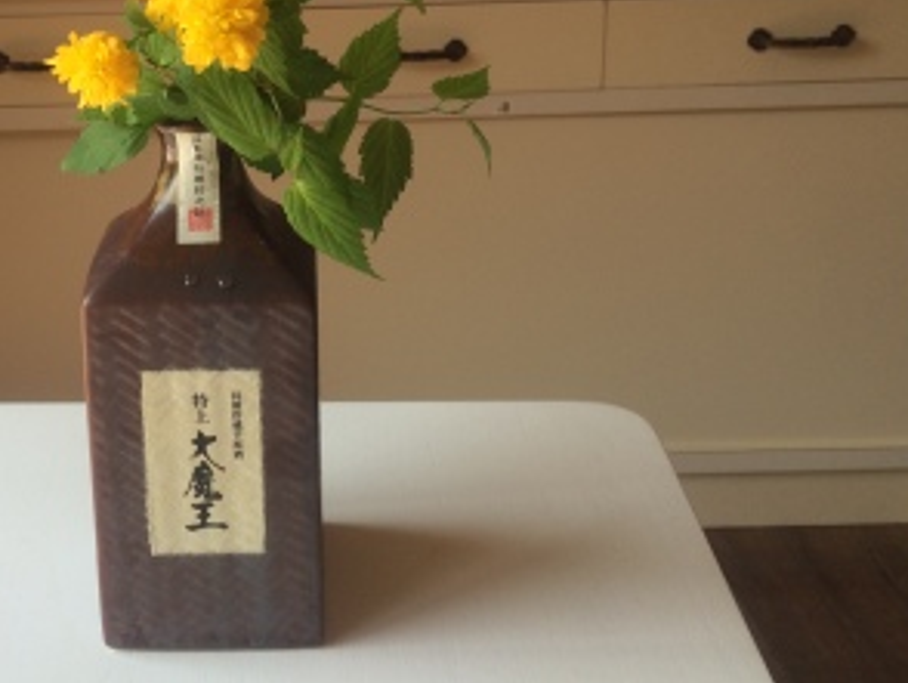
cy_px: 107
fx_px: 1339
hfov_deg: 36.6
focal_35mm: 51
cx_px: 225
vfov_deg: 27.8
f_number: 2.2
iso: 32
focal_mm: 4.12
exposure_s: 1/229
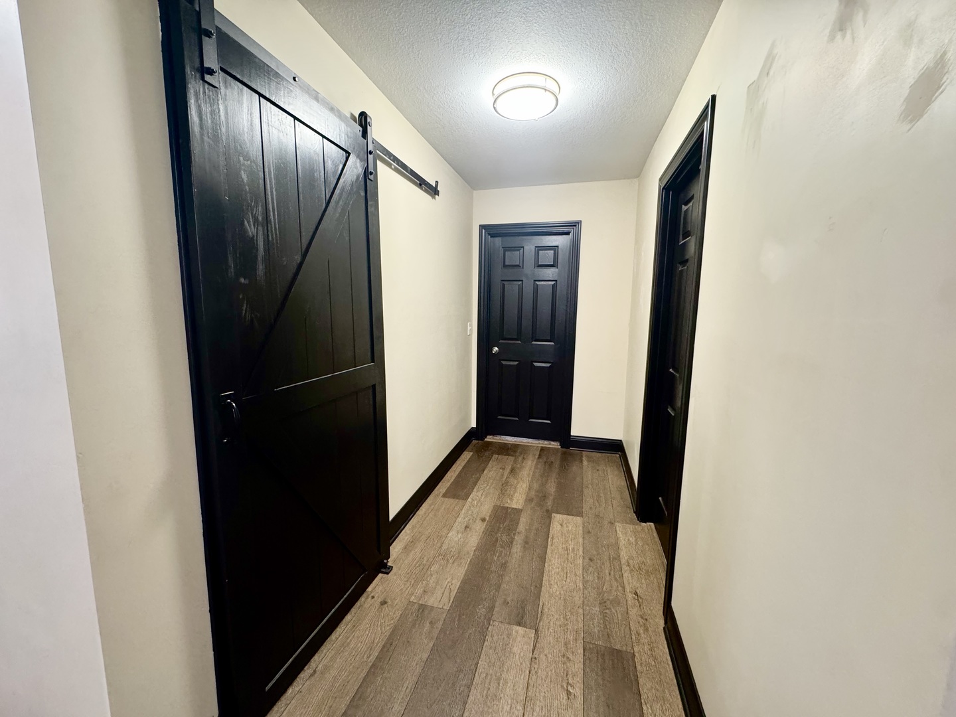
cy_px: 358
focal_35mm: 14
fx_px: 387
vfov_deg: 85.7
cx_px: 478
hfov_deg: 102.1
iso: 320
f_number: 2.2
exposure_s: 1/60
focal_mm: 2.22
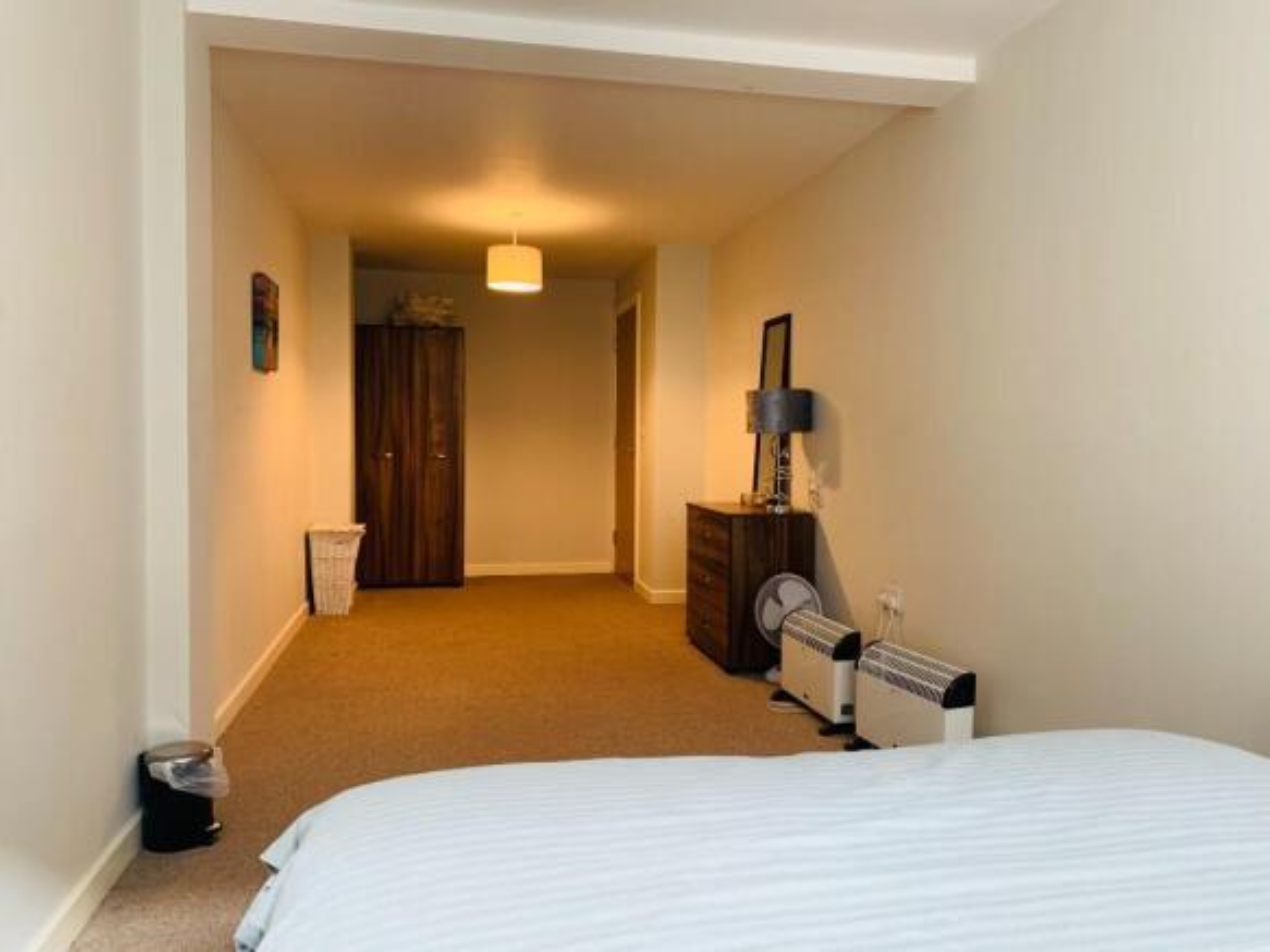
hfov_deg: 67.3
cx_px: 635
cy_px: 476
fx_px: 954
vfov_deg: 53.0
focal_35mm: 26
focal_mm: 4.25
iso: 250
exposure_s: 1/60
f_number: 1.8
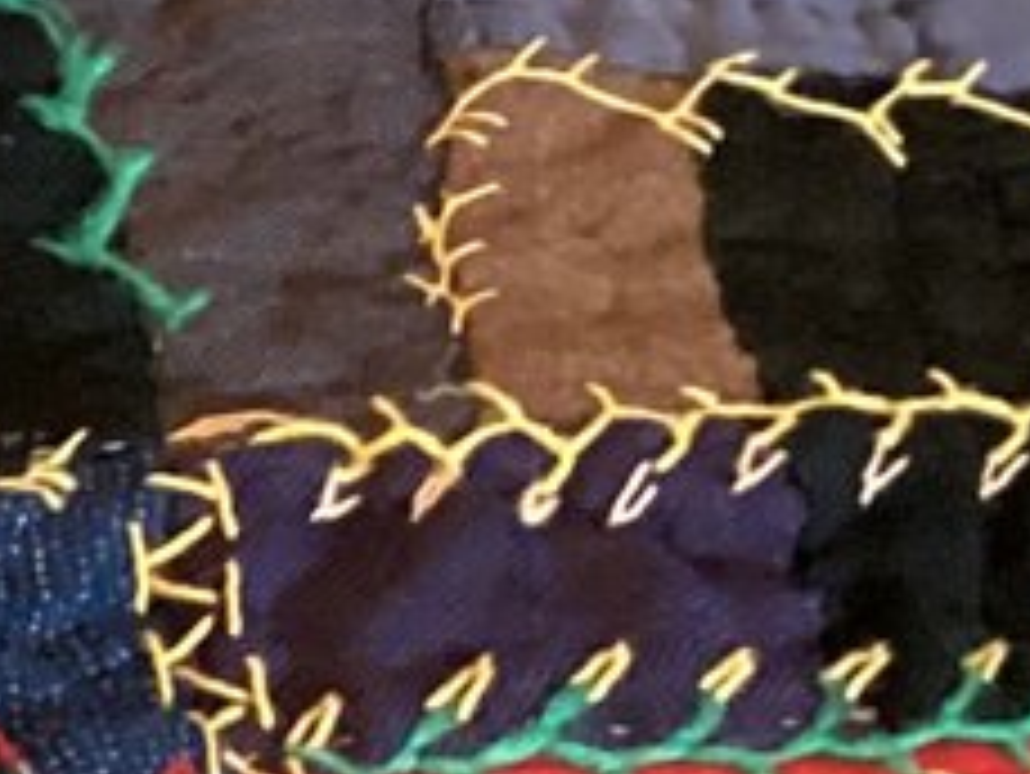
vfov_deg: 6.8
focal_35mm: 205
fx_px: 6103
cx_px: -1626
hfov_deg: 8.6
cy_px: 1892
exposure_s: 1/25
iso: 400
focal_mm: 3.3
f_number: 2.4
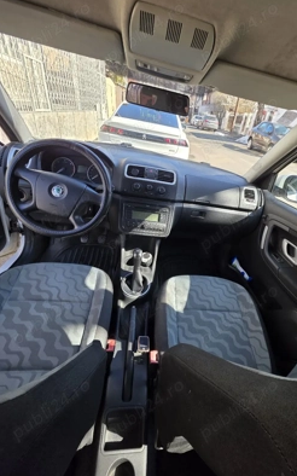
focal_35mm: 14
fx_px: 181
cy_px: 236
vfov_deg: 105.3
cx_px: 169
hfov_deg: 78.2
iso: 20
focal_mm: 2.2
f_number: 1.9
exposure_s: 1/112
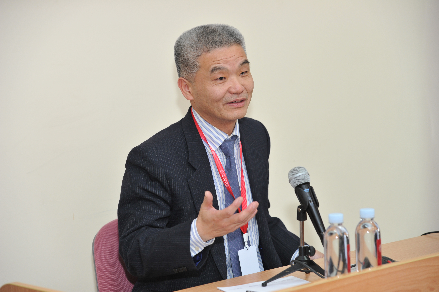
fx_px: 1462
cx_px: 220
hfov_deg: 17.1
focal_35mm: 120
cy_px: 146
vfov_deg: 11.4
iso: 1600
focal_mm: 120
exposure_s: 1/100
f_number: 4.5
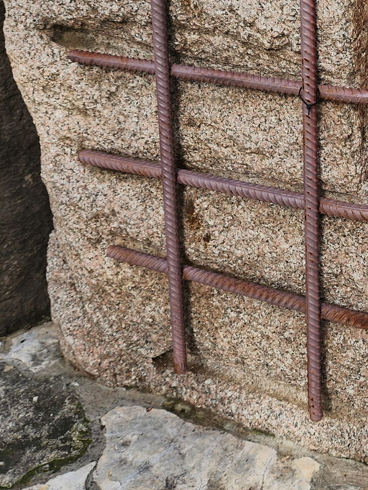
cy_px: -4
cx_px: 390
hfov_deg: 25.4
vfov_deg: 32.6
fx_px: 766
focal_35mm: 54
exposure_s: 1/180
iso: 20
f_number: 1.8
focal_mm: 6.4
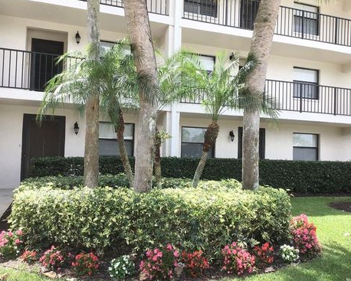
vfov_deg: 44.6
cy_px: 140
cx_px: 185
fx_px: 343
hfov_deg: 54.2
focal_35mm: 33
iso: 25
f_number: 2.4
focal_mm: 3.3
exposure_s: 1/386
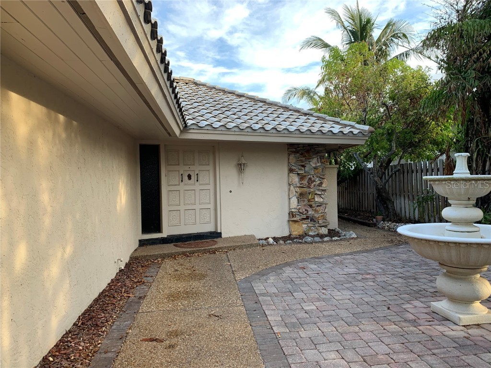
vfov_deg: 53.1
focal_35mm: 26
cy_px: 184
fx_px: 369
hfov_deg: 67.3
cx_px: 246
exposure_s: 1/121
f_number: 1.8
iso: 25
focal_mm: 4.25
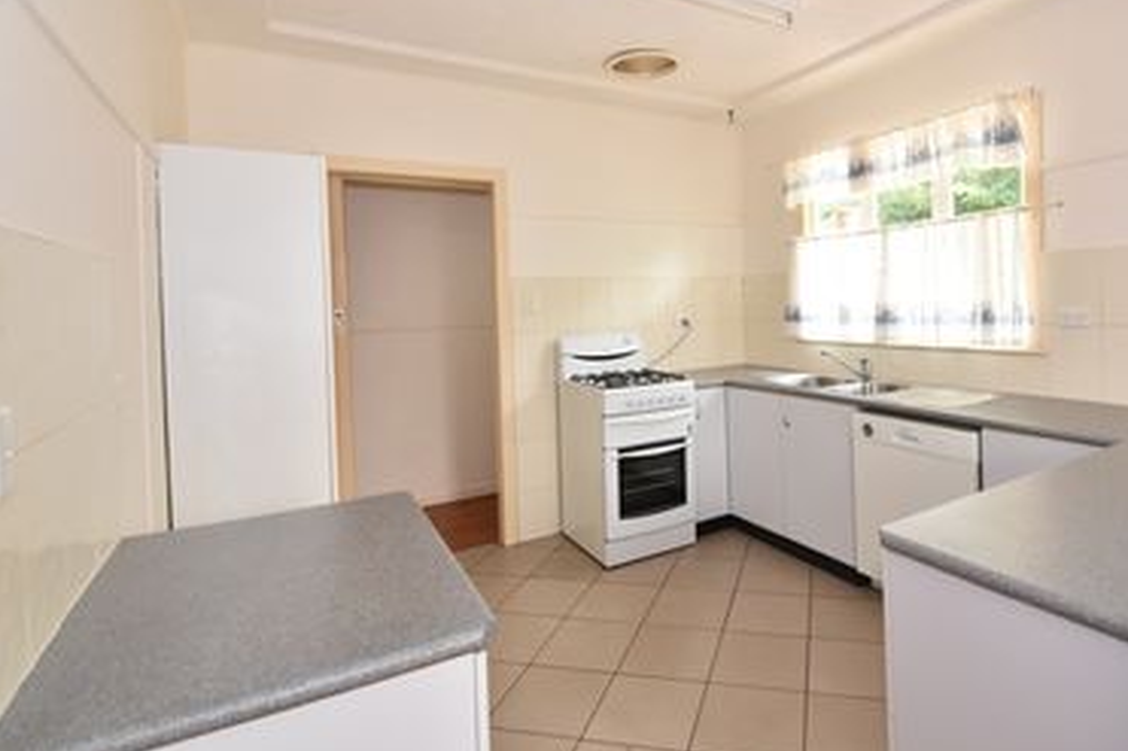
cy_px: 290
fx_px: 595
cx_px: 708
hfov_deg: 85.2
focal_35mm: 19
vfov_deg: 63.8
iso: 800
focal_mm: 10
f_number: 6.3
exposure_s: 1/160
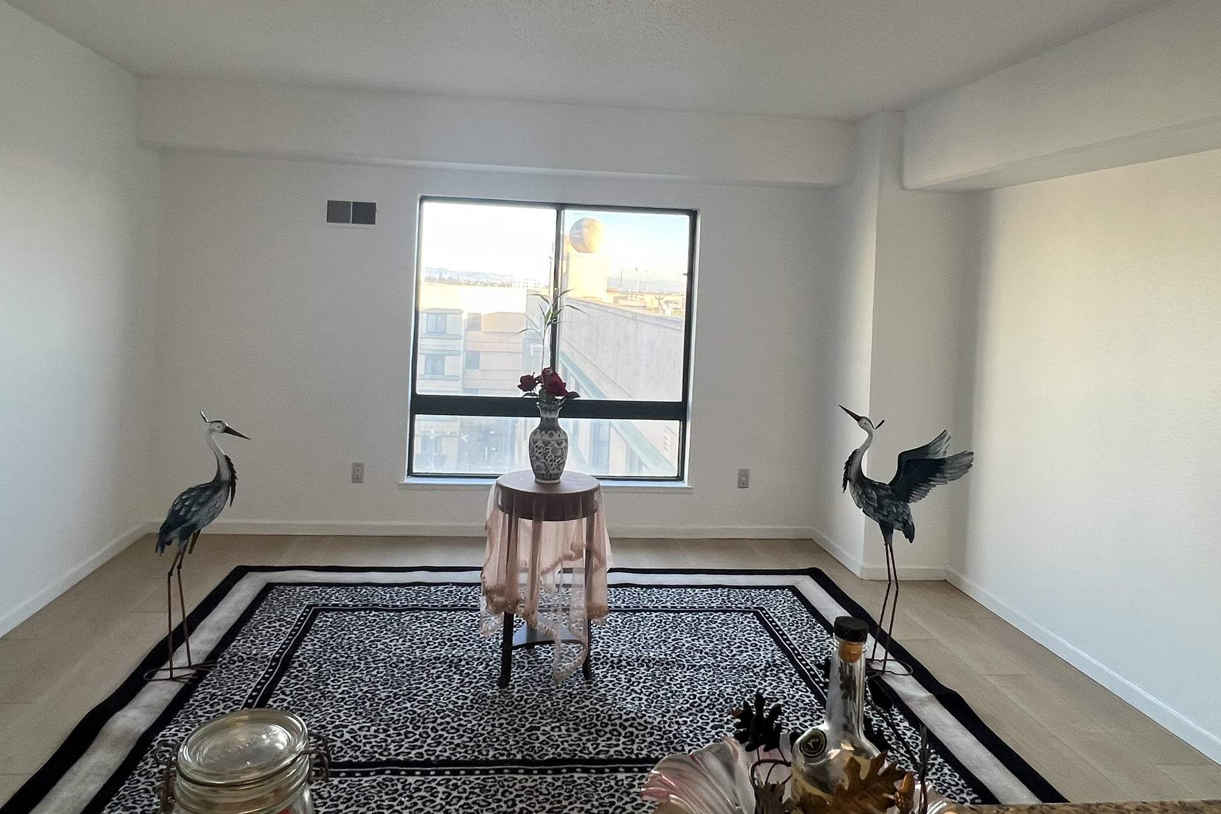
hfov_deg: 78.5
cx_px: 576
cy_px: 286
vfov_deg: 56.3
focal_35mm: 22
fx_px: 746
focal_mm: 1.57
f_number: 1.8
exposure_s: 1/120
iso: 64
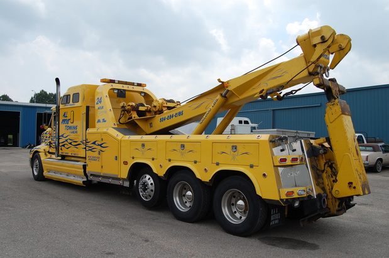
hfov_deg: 57.3
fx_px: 356
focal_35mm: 33
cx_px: 194
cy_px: 129
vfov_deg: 39.9
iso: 200
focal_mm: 22
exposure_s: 1/320
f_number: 9
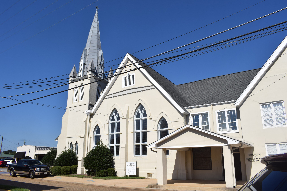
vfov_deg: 47.9
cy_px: 96
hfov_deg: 67.4
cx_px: 144
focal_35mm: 27
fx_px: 215
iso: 250
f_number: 13
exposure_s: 1/640
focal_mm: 18
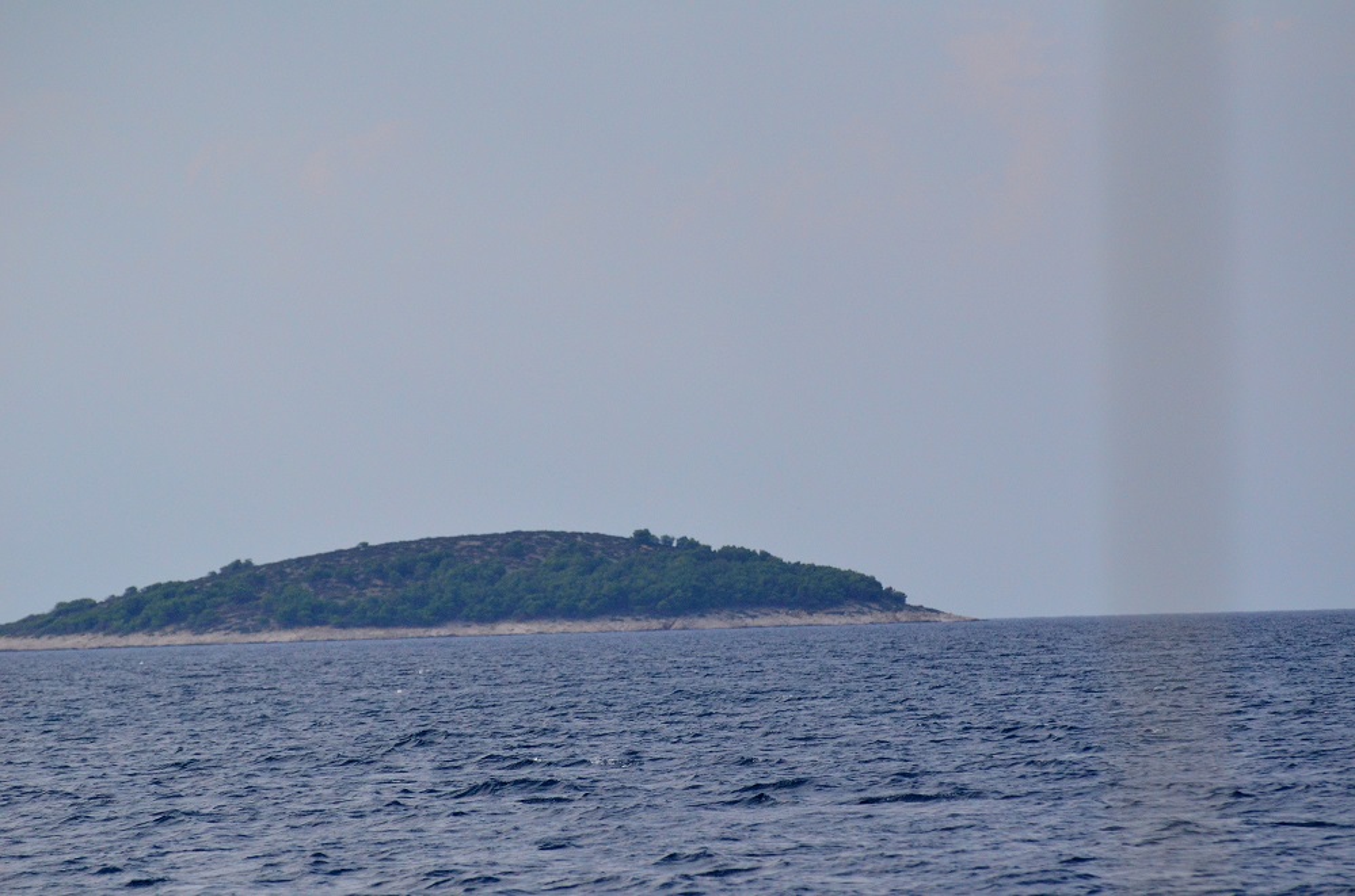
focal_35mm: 278
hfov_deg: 7.4
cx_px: 678
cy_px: 448
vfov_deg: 4.9
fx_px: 10420
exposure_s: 1/8000
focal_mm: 185
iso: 1400
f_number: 5.6
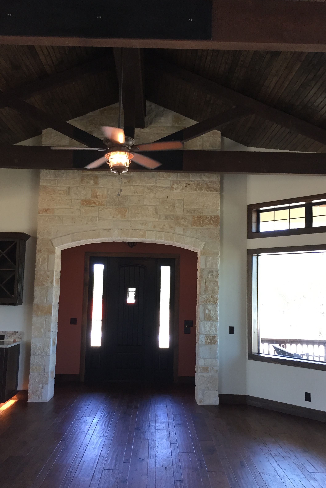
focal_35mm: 31
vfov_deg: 60.3
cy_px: 250
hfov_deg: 42.3
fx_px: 421
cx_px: 154
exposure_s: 1/30
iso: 50
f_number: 2.2
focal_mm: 4.15
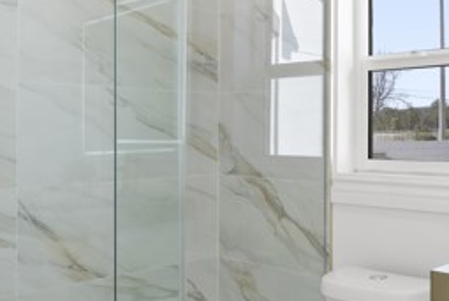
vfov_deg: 28.7
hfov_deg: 36.2
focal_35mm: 47
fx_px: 587
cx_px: 481
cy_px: 122
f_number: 8
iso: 250
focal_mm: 20
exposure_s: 1/4
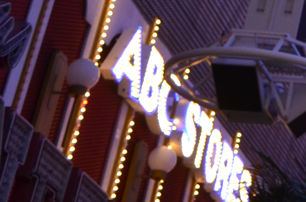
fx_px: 1255
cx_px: 664
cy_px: -217
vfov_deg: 8.7
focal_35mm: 148
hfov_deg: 12.0
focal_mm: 18
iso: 400
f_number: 4
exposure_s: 1/60
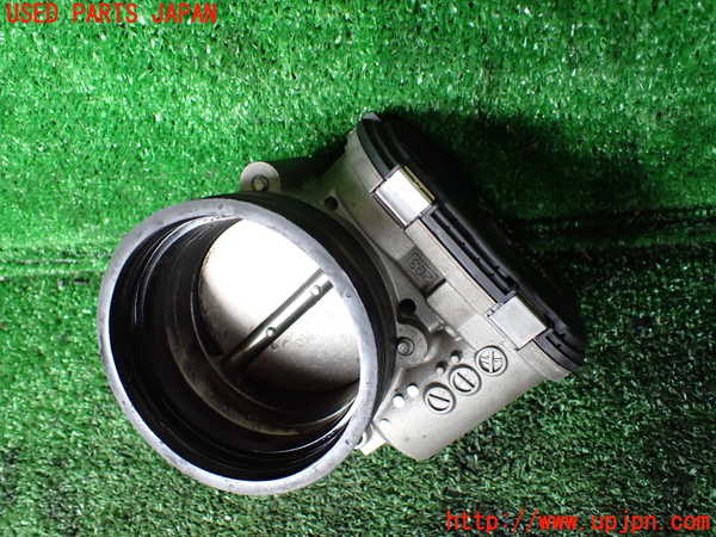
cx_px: 358
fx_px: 621
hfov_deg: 60.0
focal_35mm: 30
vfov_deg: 46.8
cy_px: 268
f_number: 2.3
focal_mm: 5.4
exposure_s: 1/125
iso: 500
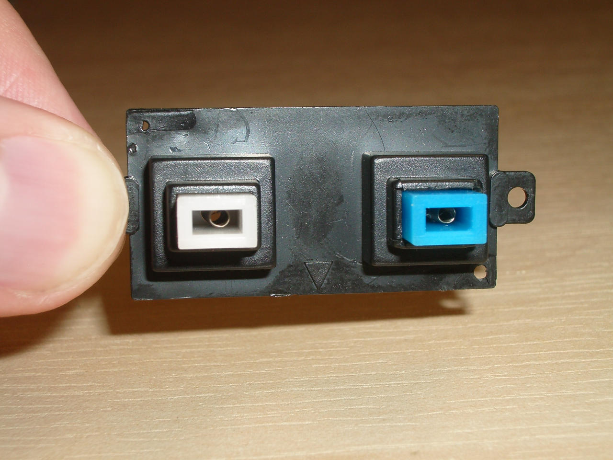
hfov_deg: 31.2
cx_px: 306
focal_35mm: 62
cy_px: 230
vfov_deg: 23.7
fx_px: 1098
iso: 80
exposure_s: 1/60
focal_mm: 10.2
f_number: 5.6
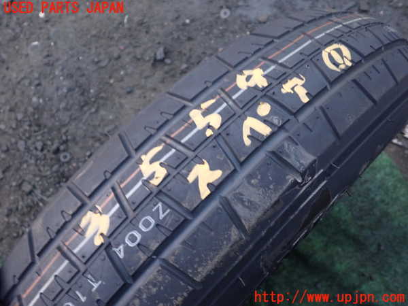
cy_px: 153
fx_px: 354
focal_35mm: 30
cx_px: 204
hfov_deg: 60.0
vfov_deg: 46.8
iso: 800
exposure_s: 1/30
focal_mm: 5.4
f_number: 2.3
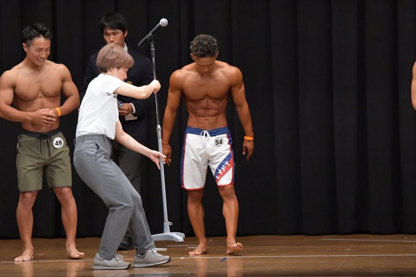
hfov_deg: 8.1
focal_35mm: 255
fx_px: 2945
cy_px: 138
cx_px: 208
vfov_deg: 5.4
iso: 6400
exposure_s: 1/400
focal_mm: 170
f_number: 5.6
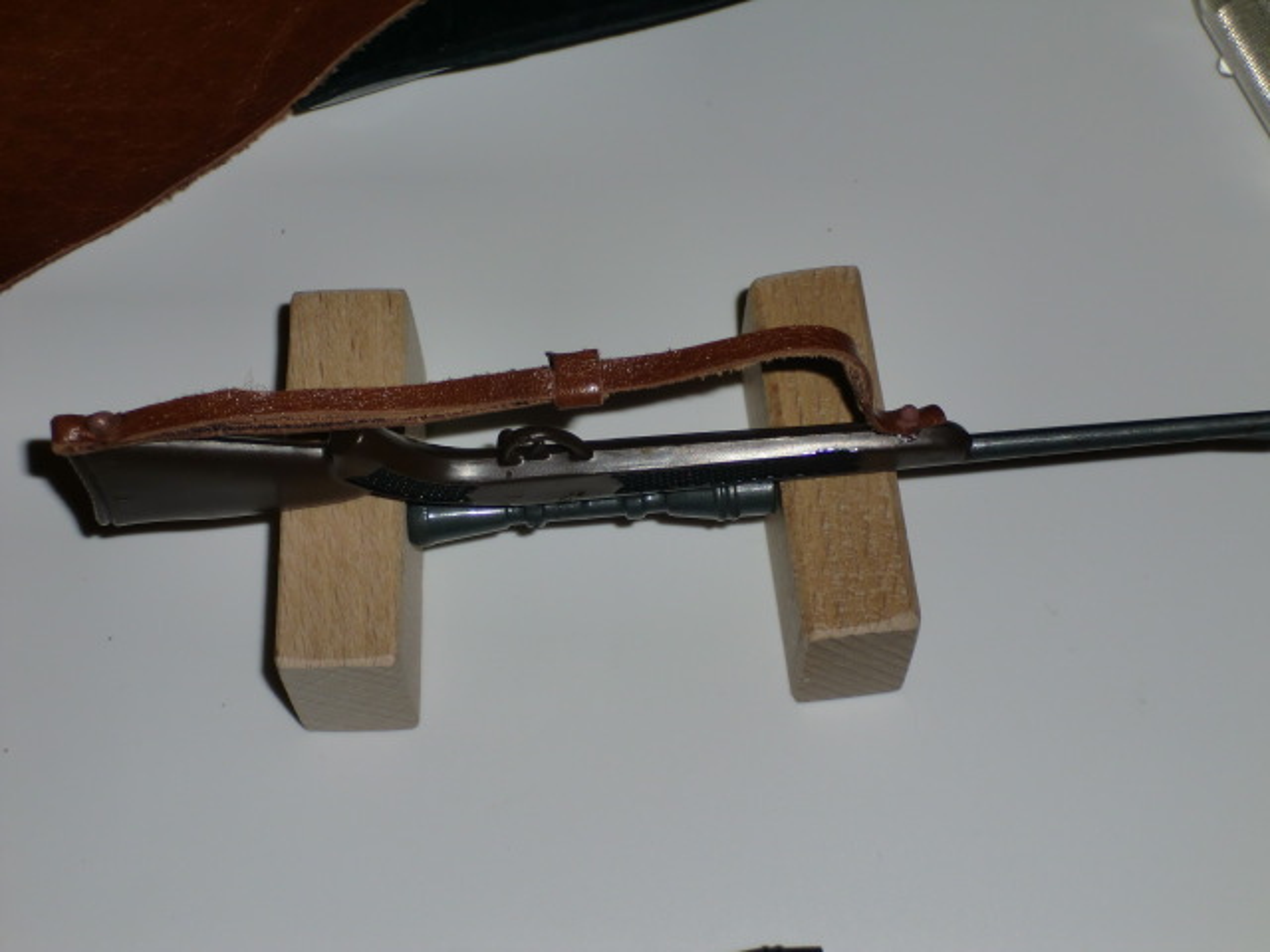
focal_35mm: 88
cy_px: 476
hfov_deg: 22.3
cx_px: 635
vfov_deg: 16.8
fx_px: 3229
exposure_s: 1/30
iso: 100
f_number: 12.8
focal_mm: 15.7
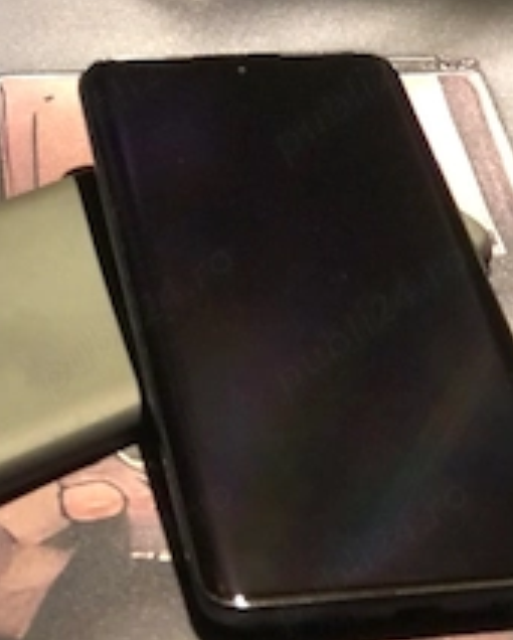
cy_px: 356
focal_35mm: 105
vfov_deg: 18.3
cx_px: 196
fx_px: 1990
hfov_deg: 14.7
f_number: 2.8
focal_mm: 6.6
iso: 1250
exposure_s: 1/33
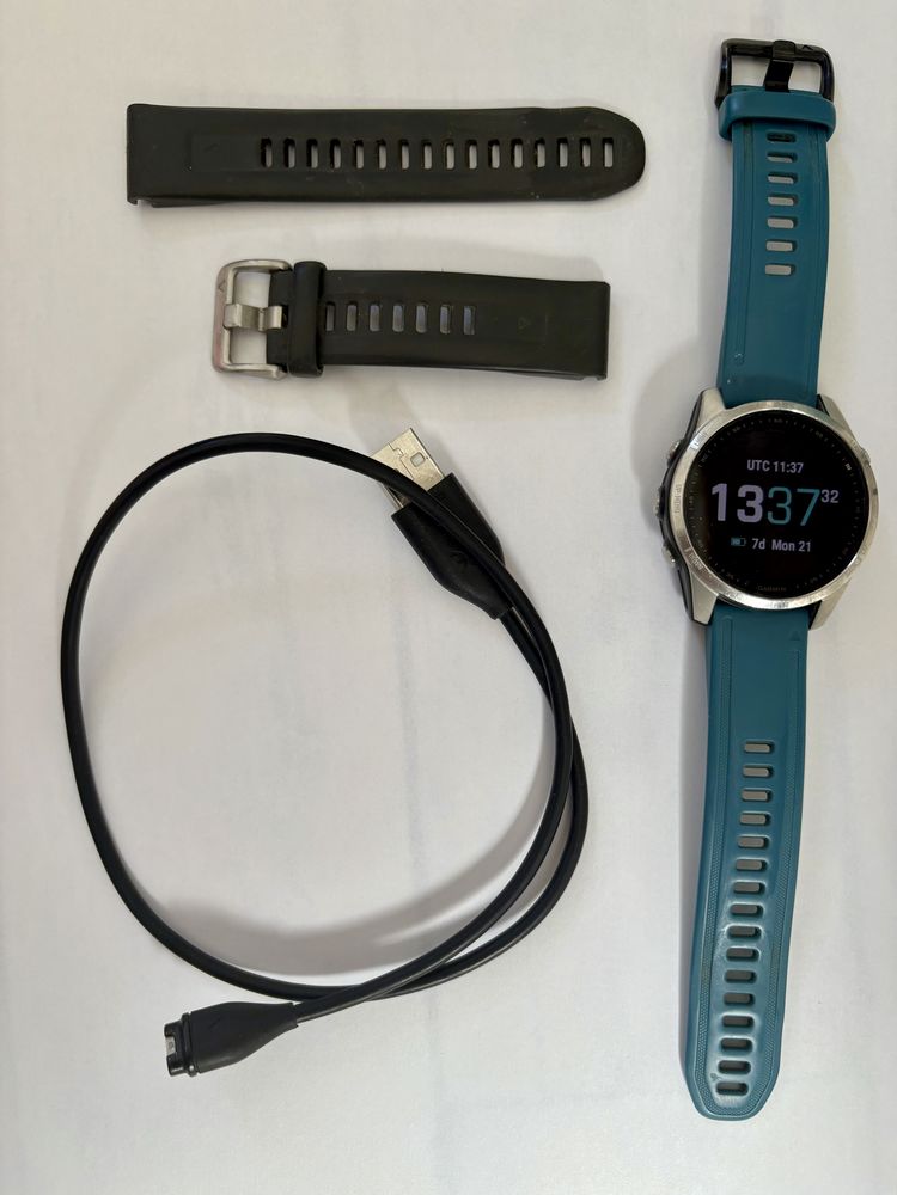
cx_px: 448
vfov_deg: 67.3
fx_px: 898
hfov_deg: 53.1
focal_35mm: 26
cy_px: 598
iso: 100
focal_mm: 5.96
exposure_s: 1/121
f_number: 1.6
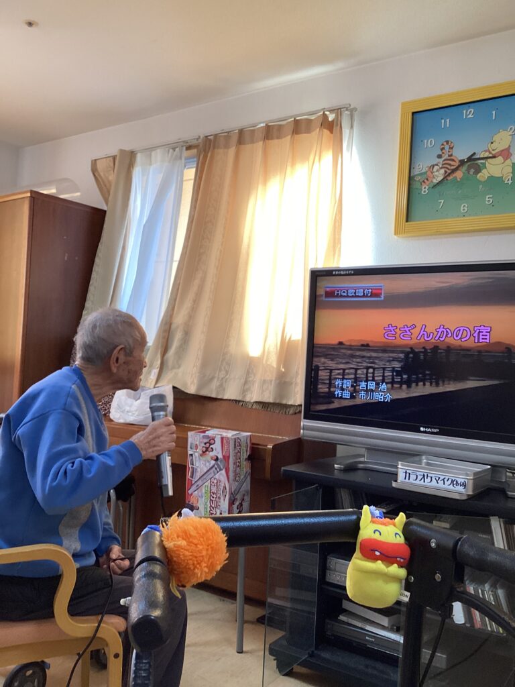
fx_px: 615
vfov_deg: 58.4
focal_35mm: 31
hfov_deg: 45.4
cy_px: 344
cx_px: 258
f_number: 2.4
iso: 64
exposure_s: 1/50
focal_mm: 3.3
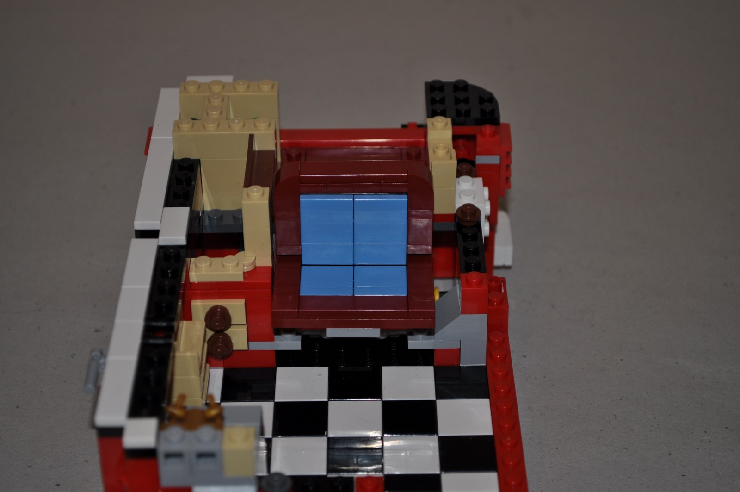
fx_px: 1694
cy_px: 246
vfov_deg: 16.5
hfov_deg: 24.6
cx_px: 370
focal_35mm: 82
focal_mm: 55
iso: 200
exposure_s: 1/30
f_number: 5.6
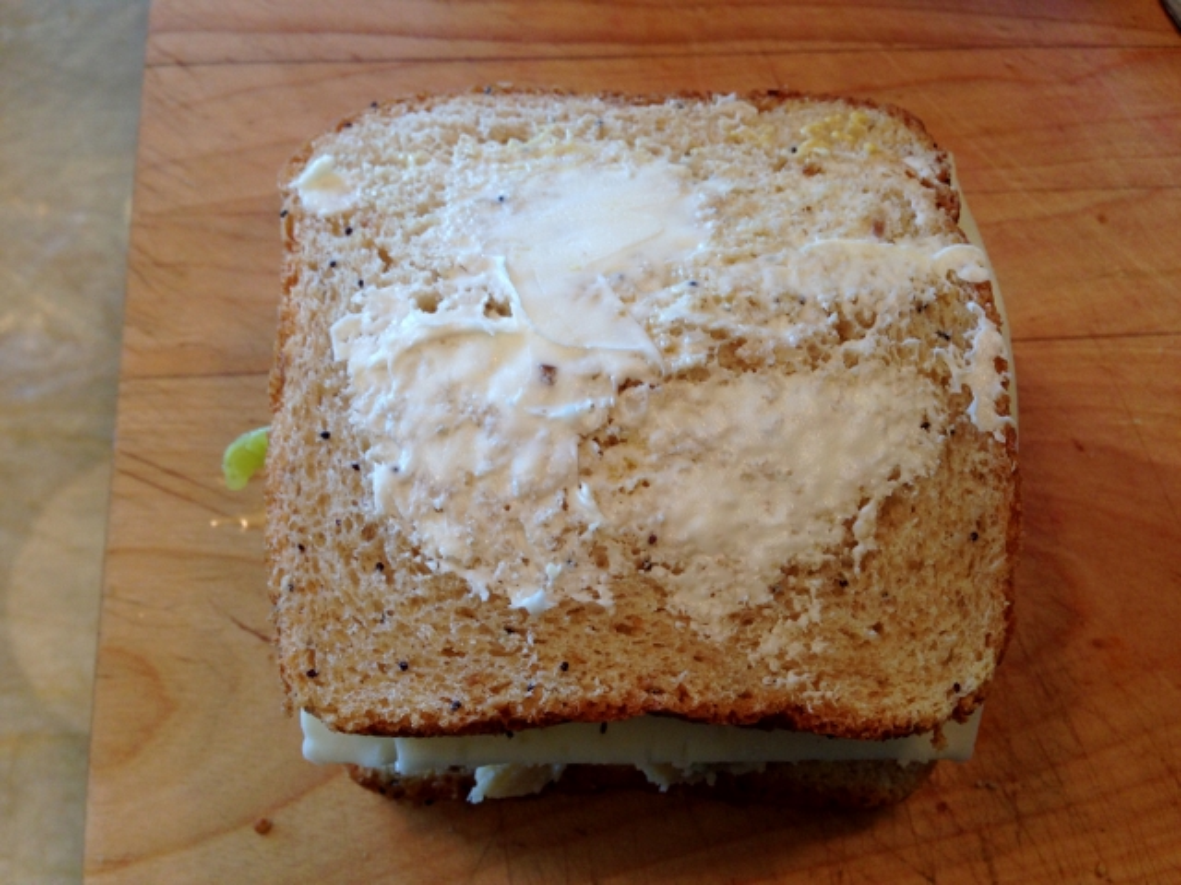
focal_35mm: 33
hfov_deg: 55.4
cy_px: 442
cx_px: 590
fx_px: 1126
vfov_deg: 42.9
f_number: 2.4
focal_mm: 4.12
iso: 64
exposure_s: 1/40
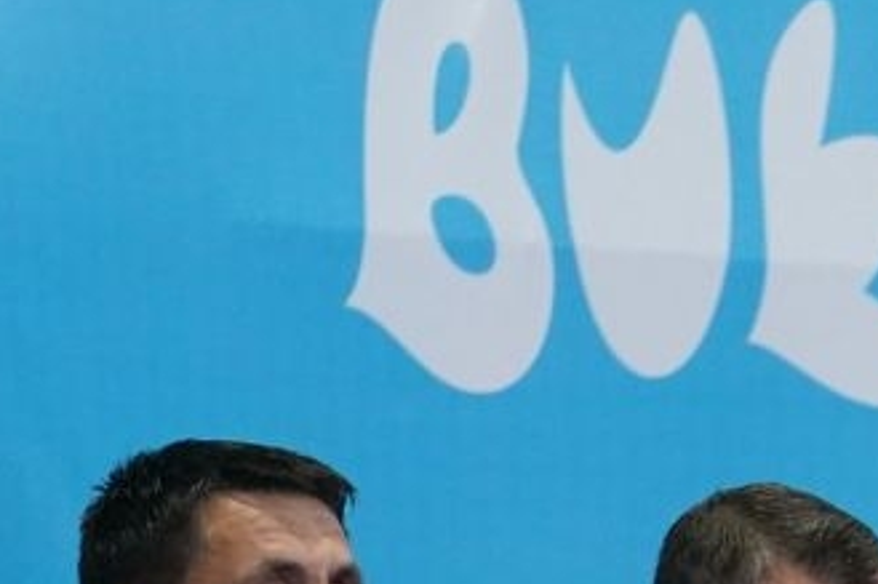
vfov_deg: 1.3
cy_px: 1416
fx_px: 26253
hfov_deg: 1.9
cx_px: 1310
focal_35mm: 1077
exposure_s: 1/500
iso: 3200
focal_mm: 197
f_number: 2.8
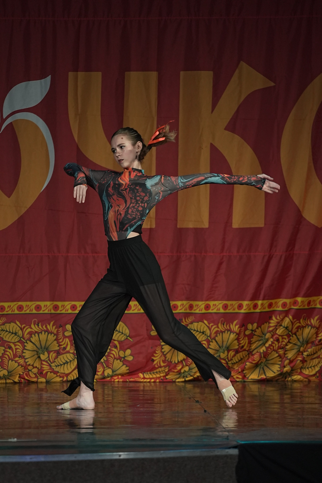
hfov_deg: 5.6
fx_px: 3273
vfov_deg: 8.4
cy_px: 242
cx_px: 161
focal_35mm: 244
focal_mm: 163
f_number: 4
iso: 2000
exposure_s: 1/400
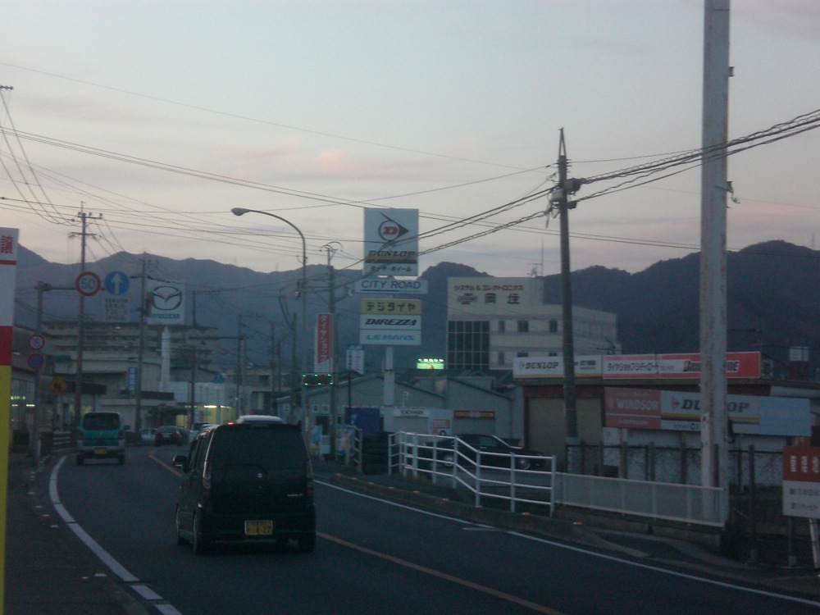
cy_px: 308
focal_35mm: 114
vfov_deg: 13.0
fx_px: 2700
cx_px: 410
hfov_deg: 17.3
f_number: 5.9
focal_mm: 18.9
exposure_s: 1/30
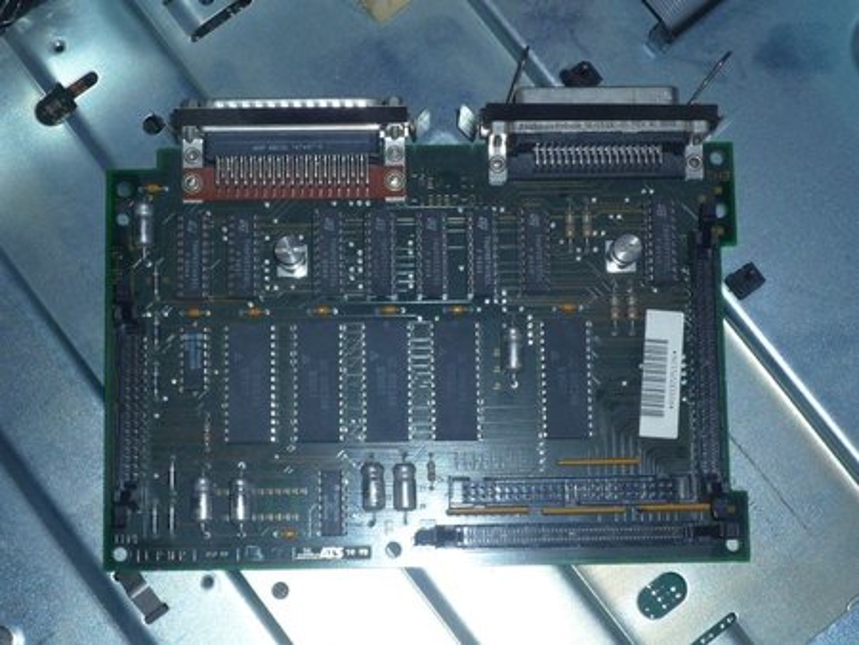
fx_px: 1738
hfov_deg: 27.8
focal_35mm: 70
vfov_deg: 21.0
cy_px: 322
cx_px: 430
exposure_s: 1/40
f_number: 4.7
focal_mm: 10.4
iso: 100
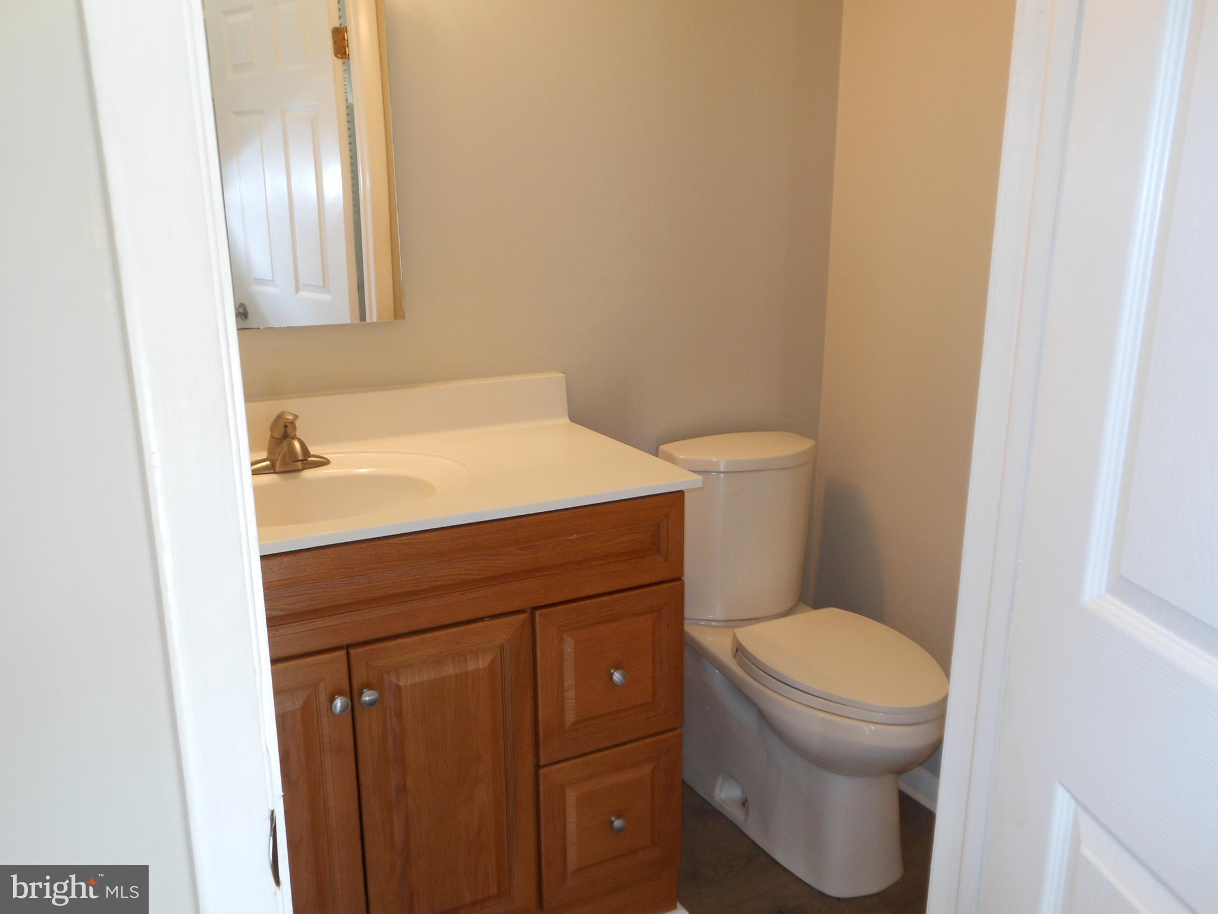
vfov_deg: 48.2
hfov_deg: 61.7
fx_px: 1020
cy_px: 457
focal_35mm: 29
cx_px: 609
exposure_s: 1/30
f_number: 3.3
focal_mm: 5.2
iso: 125
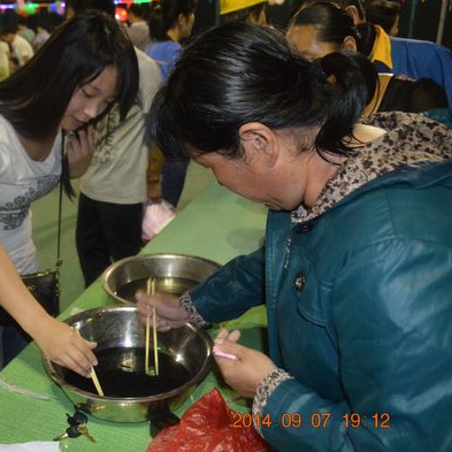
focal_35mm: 35
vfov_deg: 47.2
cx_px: 110
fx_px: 517
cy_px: 227
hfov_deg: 45.5
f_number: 3.5
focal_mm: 18
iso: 2000
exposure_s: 1/60
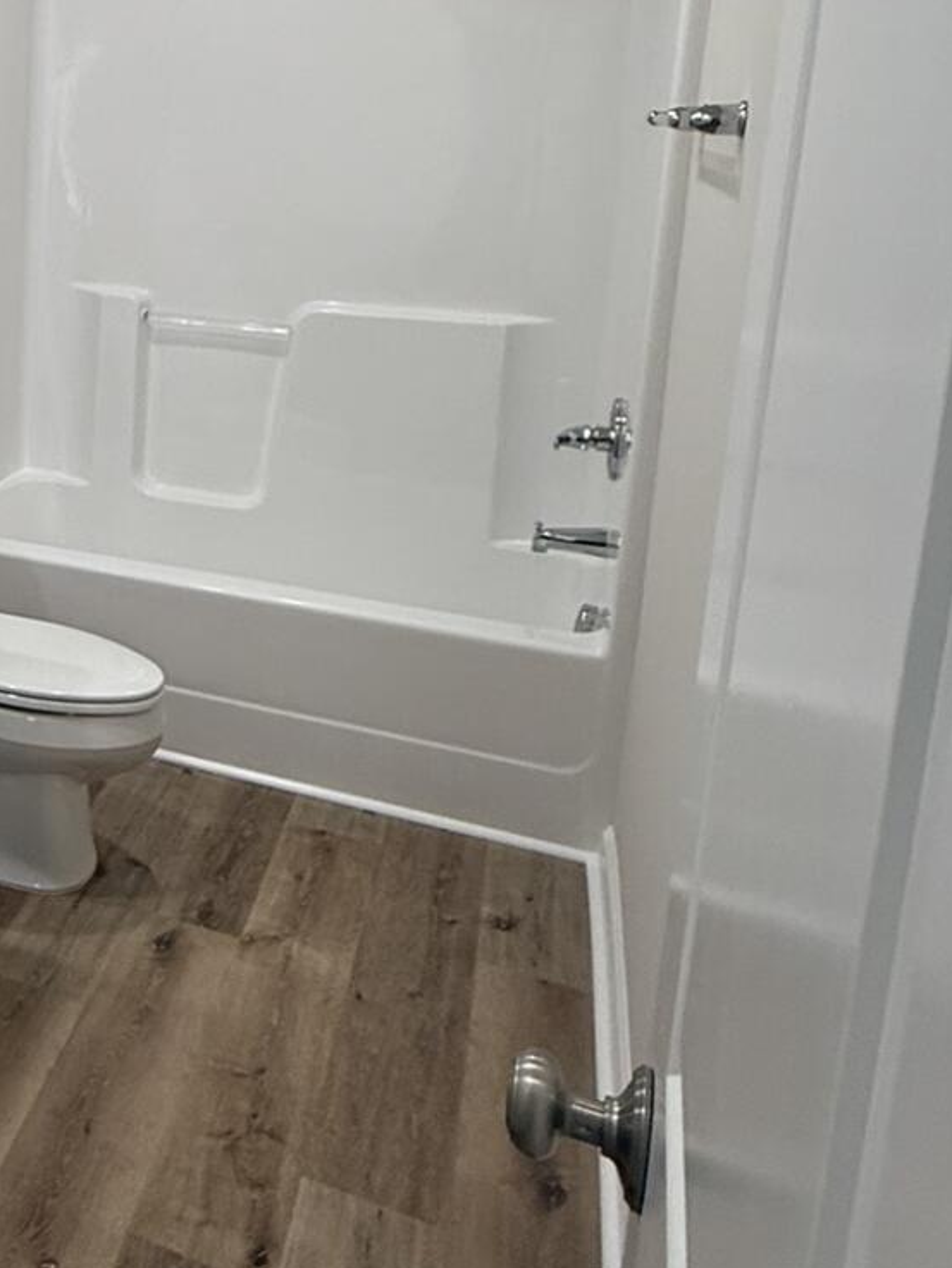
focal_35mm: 38
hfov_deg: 30.1
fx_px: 1393
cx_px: -282
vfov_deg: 47.3
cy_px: 327
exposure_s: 1/120
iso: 100
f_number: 2.2
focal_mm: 2.22
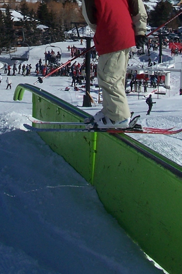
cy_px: 4
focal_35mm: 101
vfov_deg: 19.6
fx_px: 766
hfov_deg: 13.5
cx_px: 57
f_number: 5.6
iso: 80
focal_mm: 6.3
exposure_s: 1/1500
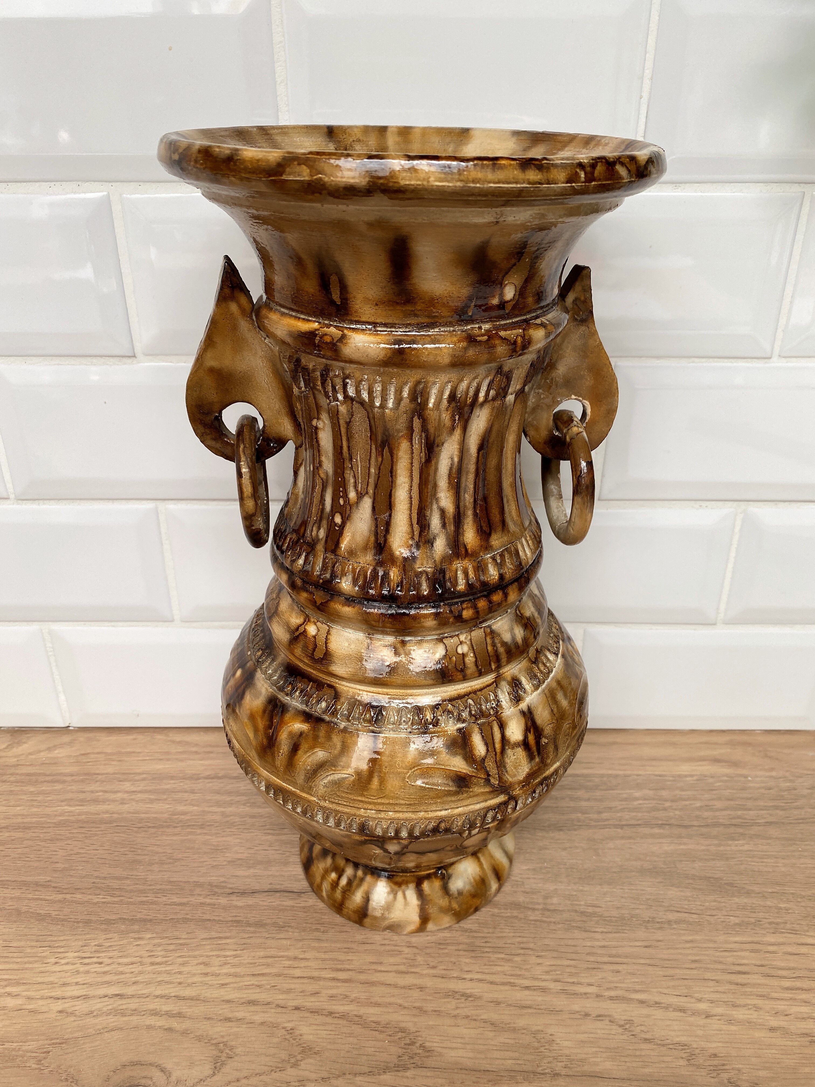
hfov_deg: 53.1
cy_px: 544
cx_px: 408
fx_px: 816
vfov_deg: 67.3
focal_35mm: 26
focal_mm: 4.25
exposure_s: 1/122
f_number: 1.8
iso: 64
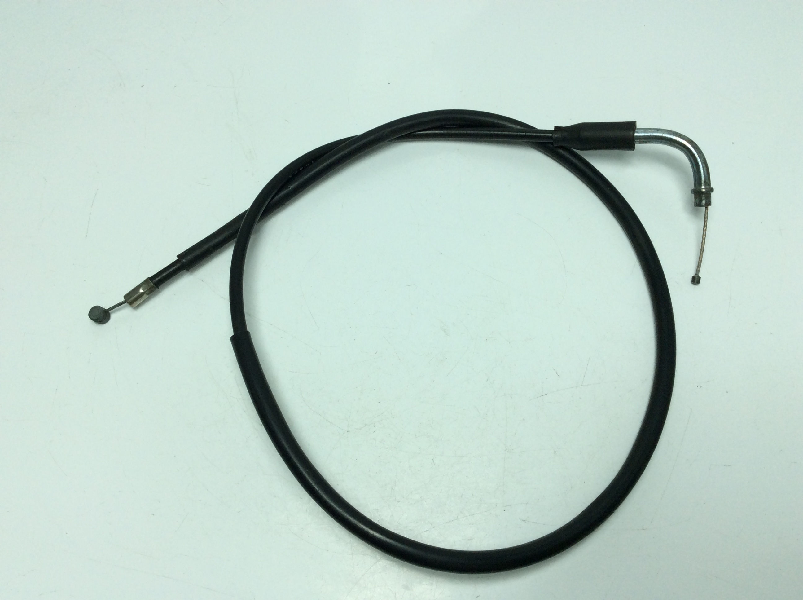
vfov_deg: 44.1
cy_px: 300
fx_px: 741
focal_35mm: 32
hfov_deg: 56.9
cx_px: 402
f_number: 2.4
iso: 32
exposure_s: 1/643
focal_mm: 3.3
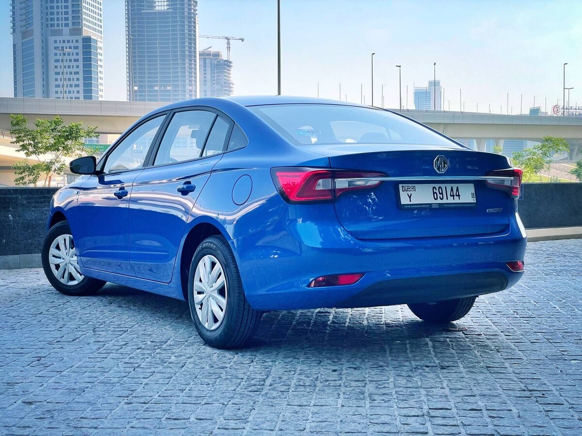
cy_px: 218
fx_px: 874
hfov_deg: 36.8
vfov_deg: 28.0
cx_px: 291
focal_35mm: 52
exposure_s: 1/999
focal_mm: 6
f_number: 2
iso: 25
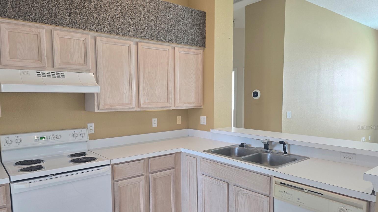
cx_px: 184
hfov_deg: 71.9
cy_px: 127
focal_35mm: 26
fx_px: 261
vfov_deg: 44.1
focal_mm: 6.3
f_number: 1.7
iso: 200
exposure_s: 1/120
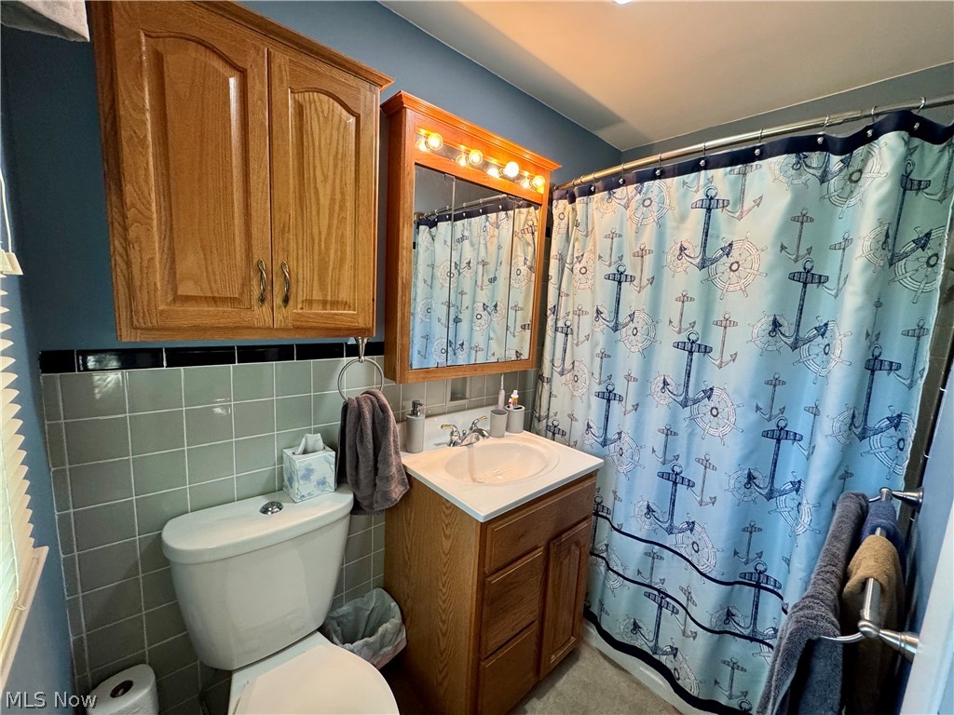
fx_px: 386
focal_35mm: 14
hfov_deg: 102.1
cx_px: 477
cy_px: 358
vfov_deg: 85.7
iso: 250
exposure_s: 1/120
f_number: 2.2
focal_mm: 2.22
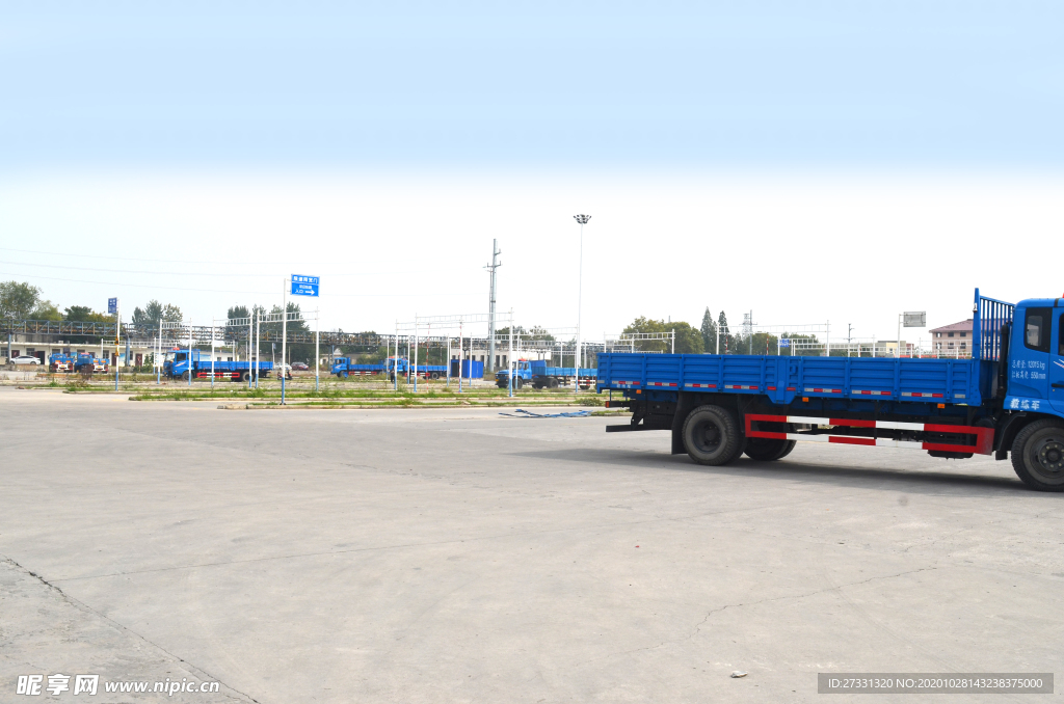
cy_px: 352
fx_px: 1017
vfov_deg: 38.2
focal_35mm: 34
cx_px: 532
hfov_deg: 55.2
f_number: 11
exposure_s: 1/400
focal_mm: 23
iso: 200
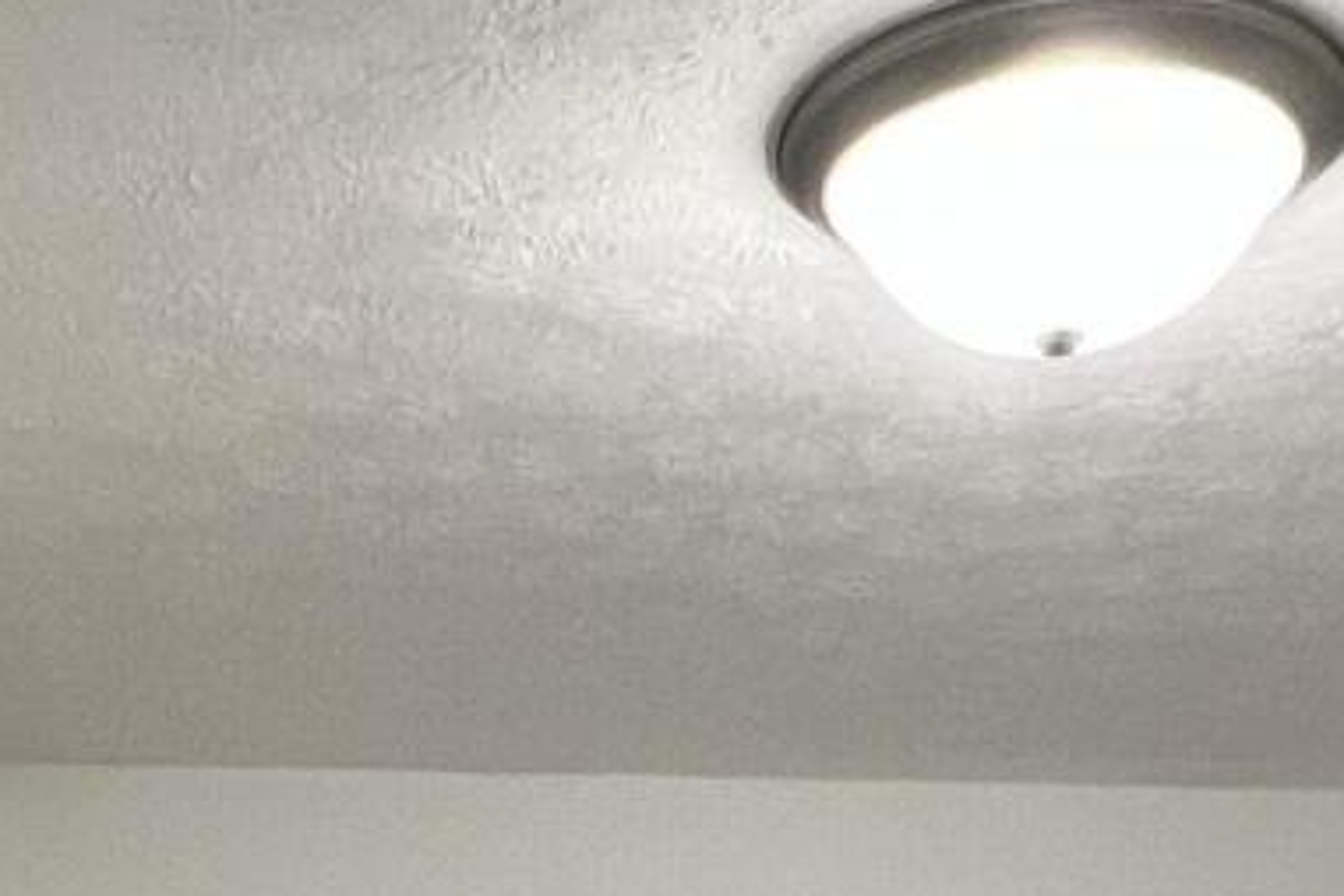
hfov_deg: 28.3
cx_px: 469
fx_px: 2650
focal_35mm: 71
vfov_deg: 13.7
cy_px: 2155
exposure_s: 1/120
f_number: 1.8
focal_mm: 1.57
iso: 200
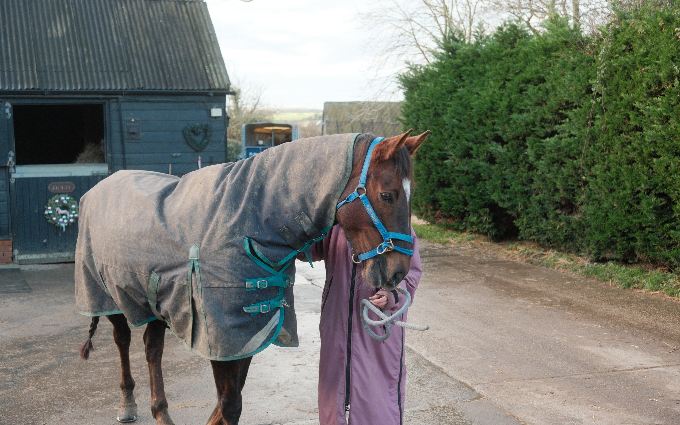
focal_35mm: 39
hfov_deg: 50.4
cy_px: 212
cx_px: 339
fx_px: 723
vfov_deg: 32.8
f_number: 2.8
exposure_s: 1/550
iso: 800
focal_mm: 25.6
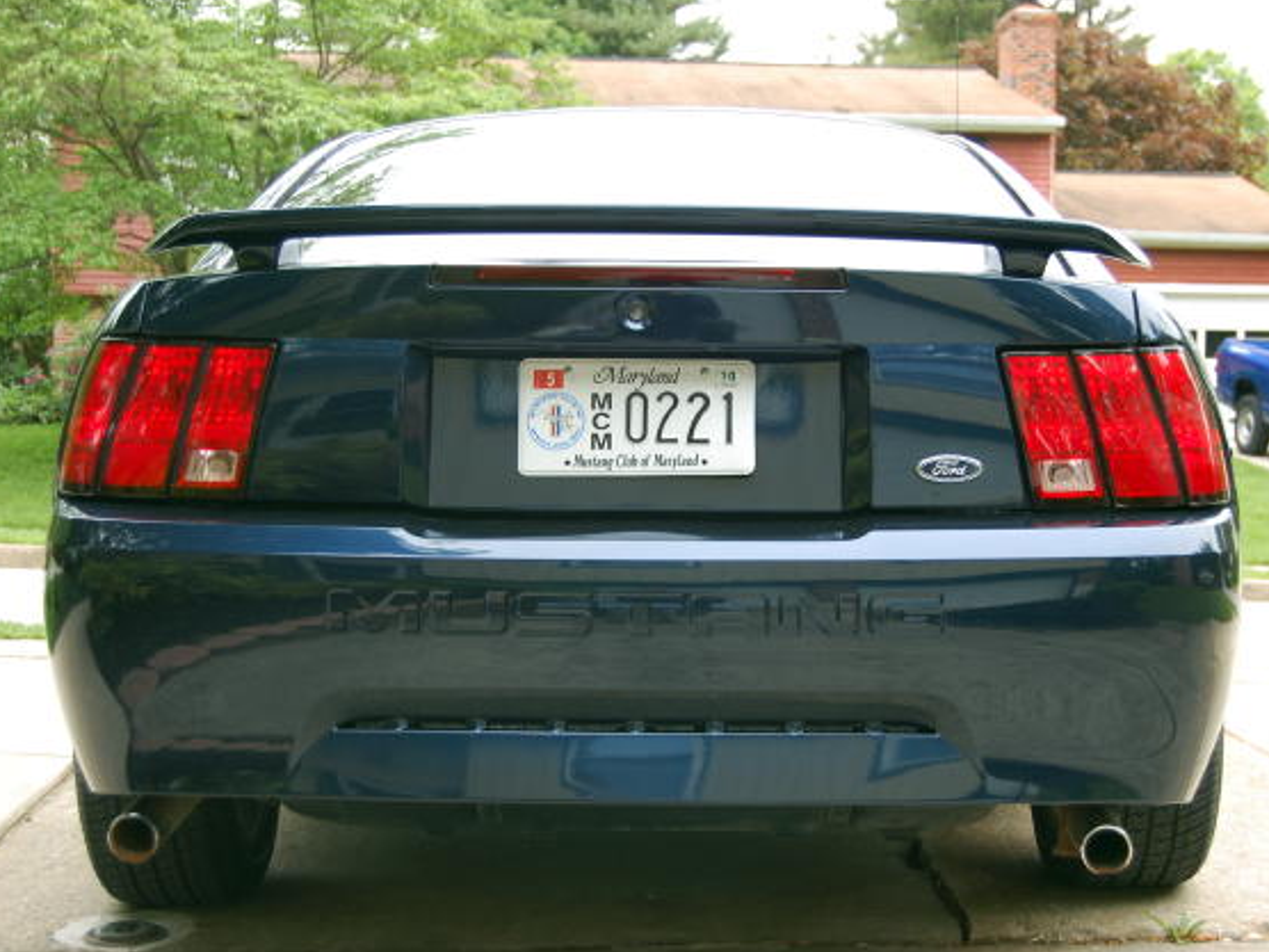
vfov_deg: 23.3
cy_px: 476
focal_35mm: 63
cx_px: 630
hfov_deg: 30.7
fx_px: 2310
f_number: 5
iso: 200
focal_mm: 38
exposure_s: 1/50
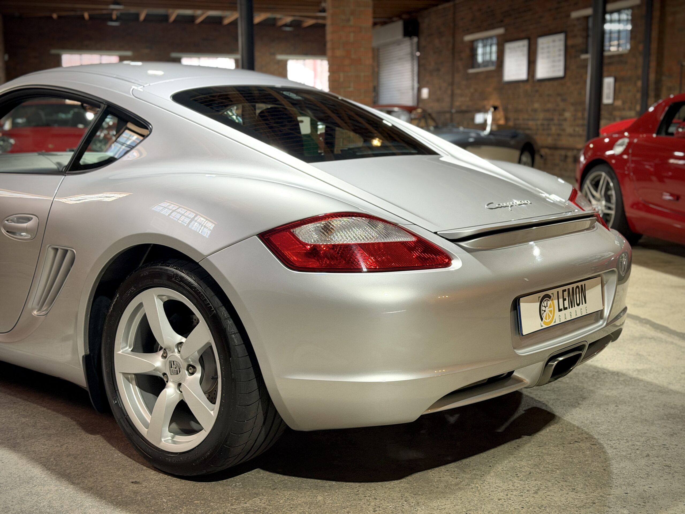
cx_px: 342
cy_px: 257
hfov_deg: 39.7
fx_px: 950
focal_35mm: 48
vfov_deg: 30.3
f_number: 1.78
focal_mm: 6.76
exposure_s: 1/50
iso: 200
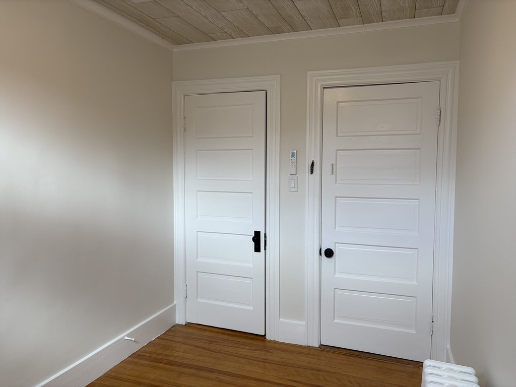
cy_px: 194
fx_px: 388
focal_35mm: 26
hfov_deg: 67.3
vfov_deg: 53.1
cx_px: 258
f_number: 1.6
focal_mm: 5.96
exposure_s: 1/120
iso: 64
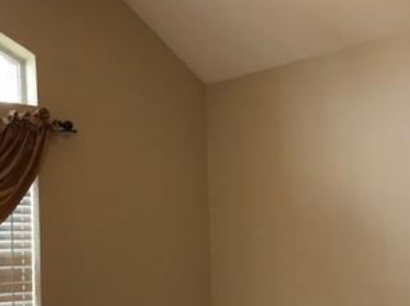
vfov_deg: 23.7
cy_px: 230
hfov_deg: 31.3
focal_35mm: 61
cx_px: 119
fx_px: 722
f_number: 1.8
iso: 25
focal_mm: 3.99
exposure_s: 1/40
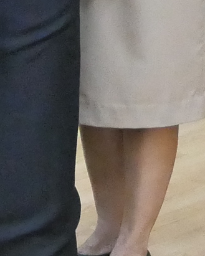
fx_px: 1865
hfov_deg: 6.2
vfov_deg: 7.7
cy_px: -140
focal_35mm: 246
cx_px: -128
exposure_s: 1/80
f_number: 3.6
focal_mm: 14
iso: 3200
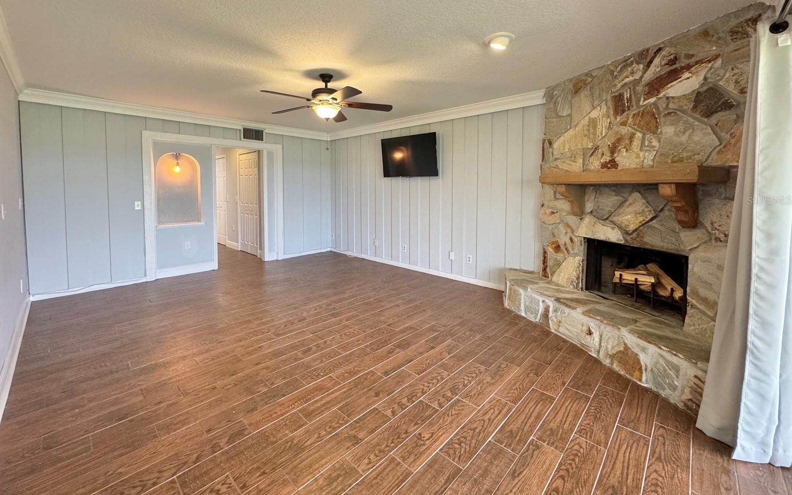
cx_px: 394
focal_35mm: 15
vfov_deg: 74.0
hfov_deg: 101.5
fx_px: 324
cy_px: 200
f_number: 2.2
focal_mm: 2.22
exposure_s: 1/60
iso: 320
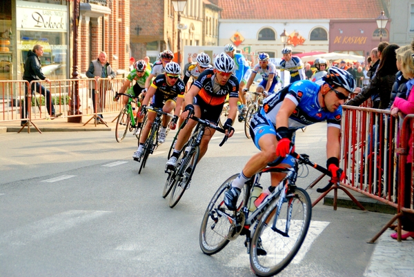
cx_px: 207
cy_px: 138
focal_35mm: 112
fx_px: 1296
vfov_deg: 12.2
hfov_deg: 18.2
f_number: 5.6
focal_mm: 75
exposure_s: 1/1000
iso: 200
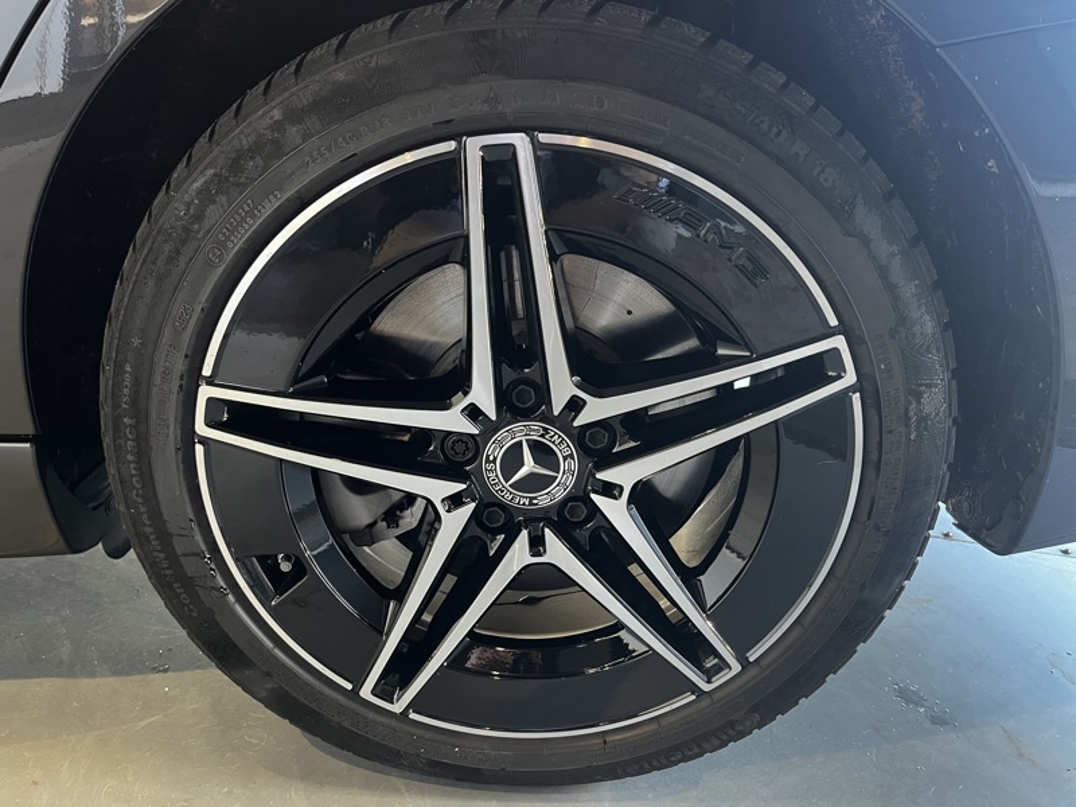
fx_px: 808
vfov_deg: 53.1
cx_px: 538
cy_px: 404
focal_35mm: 26
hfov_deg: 67.3
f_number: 1.6
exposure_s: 1/60
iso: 320
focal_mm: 5.1
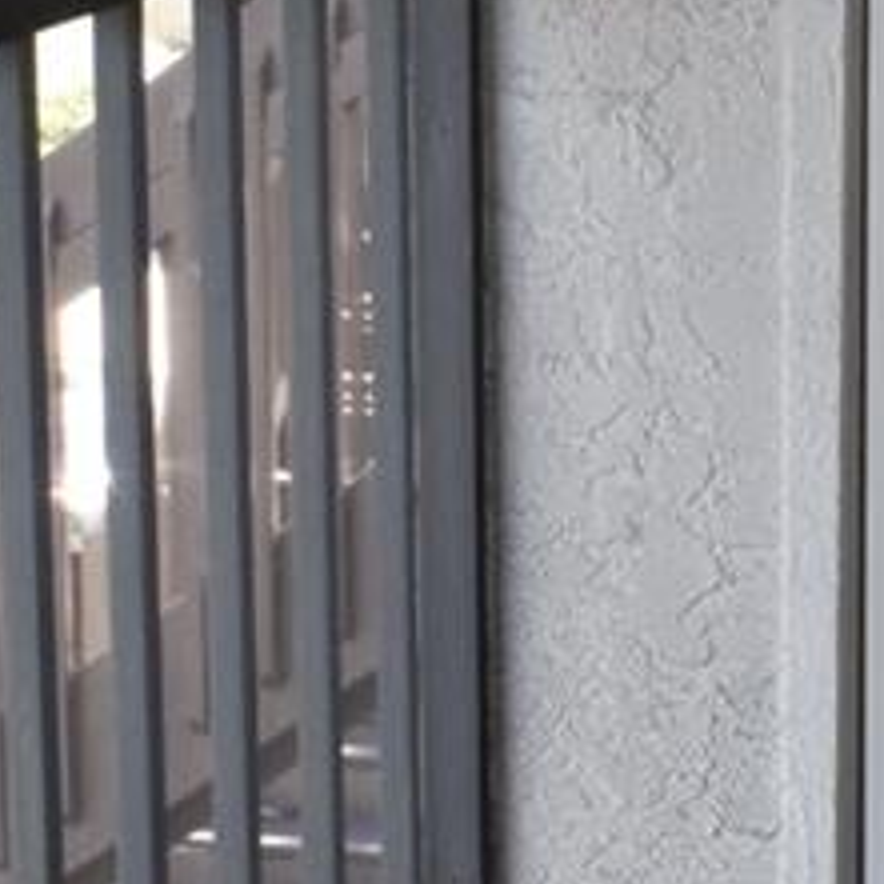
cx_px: 1060
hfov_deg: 10.4
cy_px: 564
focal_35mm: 166
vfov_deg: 10.5
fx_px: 4796
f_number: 13
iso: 720
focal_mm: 18
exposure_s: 1/30
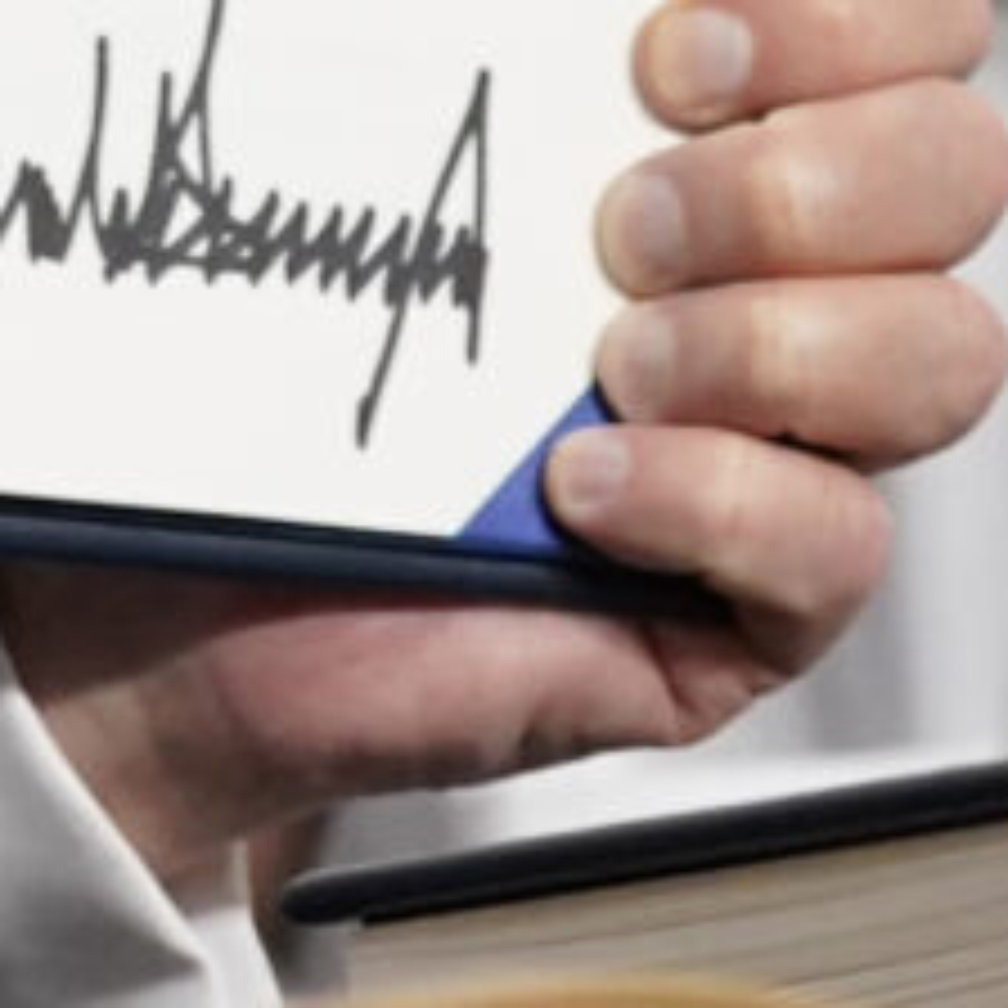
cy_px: -947
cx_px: -2812
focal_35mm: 973
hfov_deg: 1.8
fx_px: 32055
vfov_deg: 1.8
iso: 3200
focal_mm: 100
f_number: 5
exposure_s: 1/500
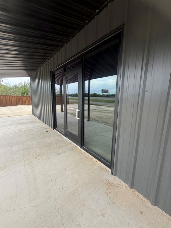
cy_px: 114
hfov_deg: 85.7
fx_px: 92
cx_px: 86
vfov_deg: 102.1
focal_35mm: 14
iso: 50
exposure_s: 1/502
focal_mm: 2.22
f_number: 2.2
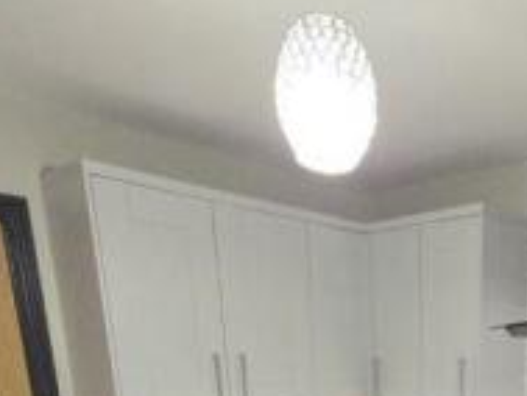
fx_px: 609
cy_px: 598
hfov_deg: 43.1
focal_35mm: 40
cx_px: 467
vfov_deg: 26.1
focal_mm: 2.2
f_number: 2.2
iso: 320
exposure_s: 1/50
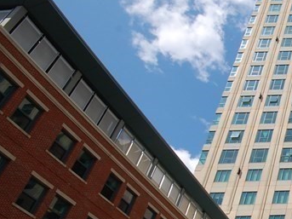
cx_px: 404
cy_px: 202
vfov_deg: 31.8
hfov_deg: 31.0
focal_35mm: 43
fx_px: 363
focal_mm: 10
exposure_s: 1/250
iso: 200
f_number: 11
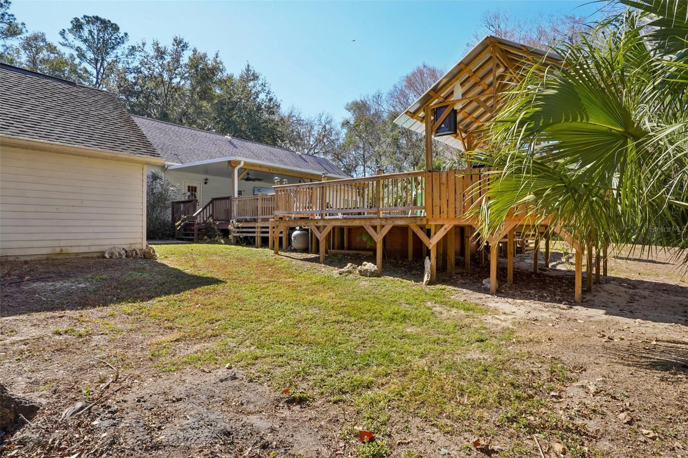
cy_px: 229
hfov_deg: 84.0
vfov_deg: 61.9
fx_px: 382
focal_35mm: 20
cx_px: 344
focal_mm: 20
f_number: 20
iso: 200
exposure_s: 1/30
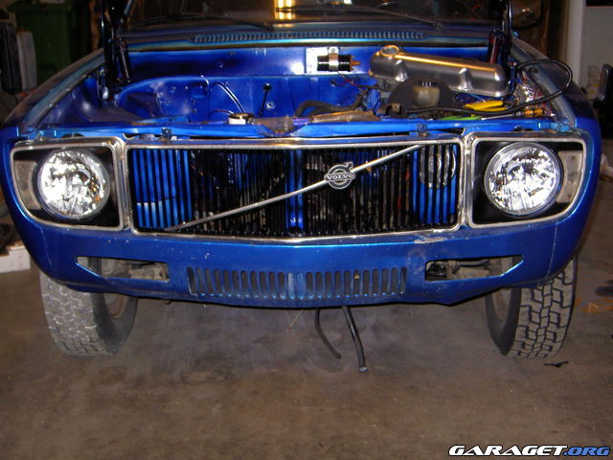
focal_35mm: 47
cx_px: 306
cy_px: 230
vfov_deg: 30.9
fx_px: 832
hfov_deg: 40.4
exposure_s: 1/60
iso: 200
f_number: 3.4
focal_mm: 7.7
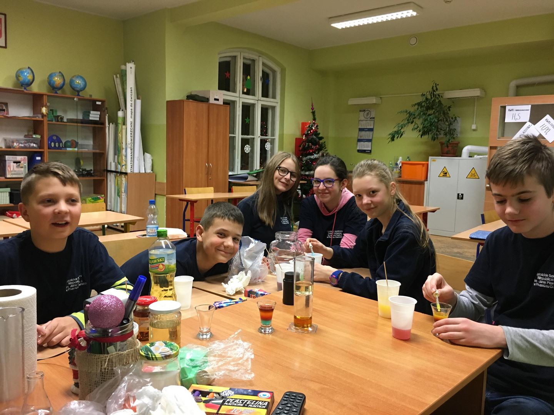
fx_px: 464
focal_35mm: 29
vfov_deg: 48.2
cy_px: 208
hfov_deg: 61.7
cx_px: 277
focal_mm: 4.15
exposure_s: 1/33
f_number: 2.2
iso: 200
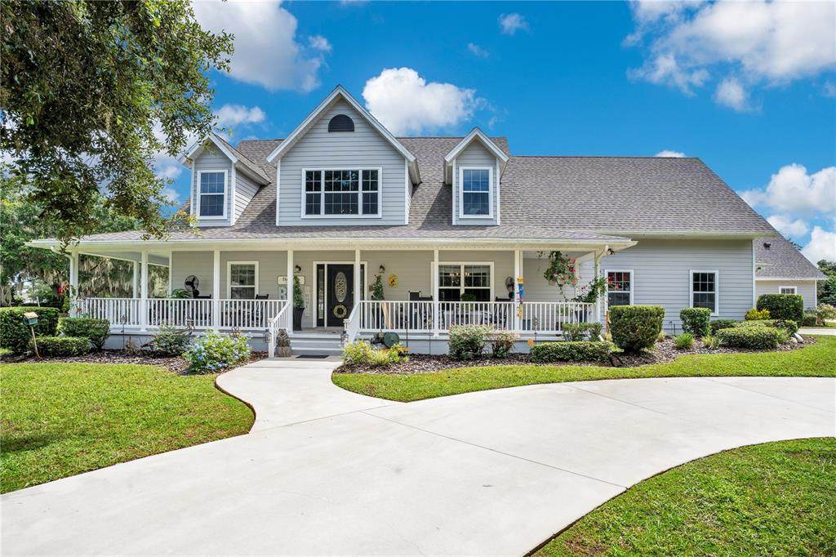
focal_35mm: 16
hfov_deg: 96.8
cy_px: 278
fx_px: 371
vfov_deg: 73.7
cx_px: 418
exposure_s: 1/160
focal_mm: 16
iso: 100
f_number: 10
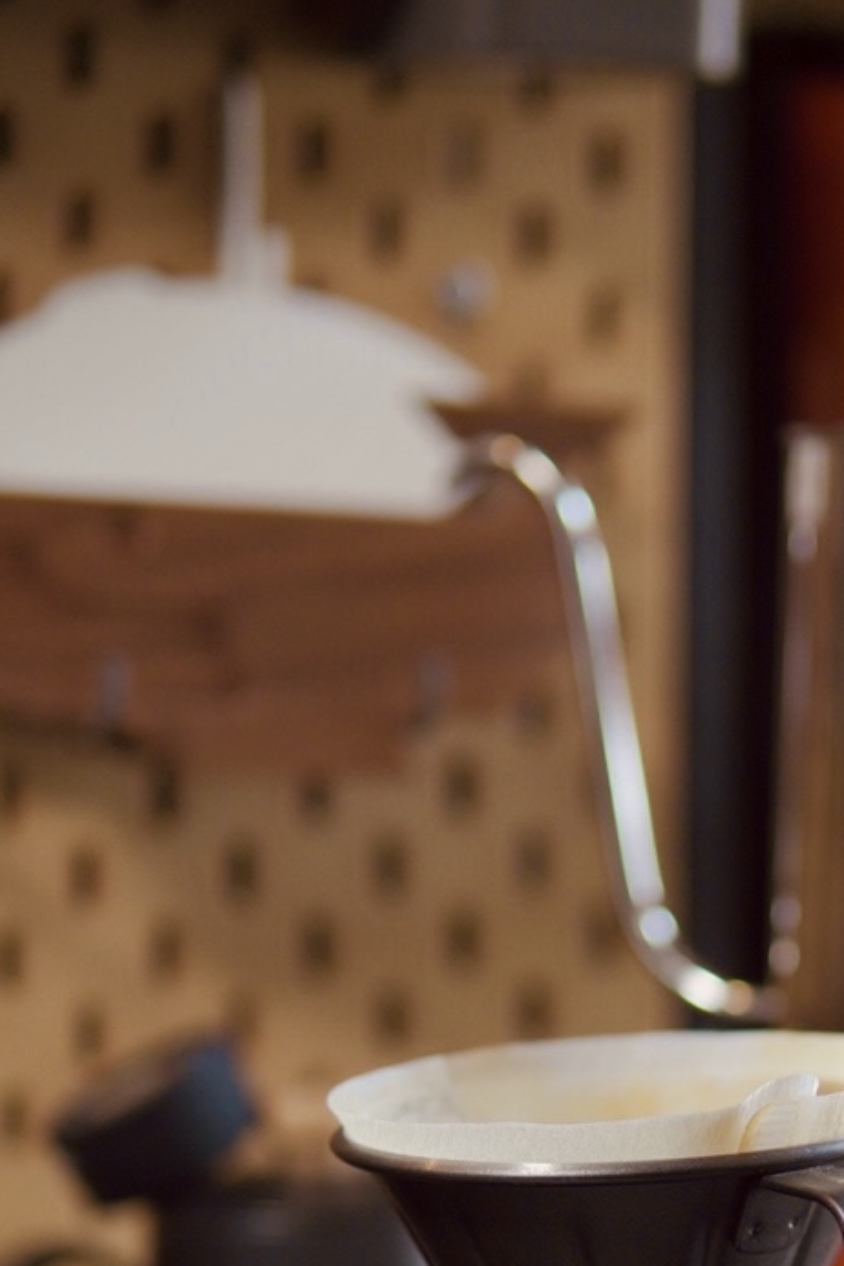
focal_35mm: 105
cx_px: 822
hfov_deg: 12.9
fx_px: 3692
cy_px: 1231
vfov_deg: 19.0
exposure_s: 1/250
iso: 500
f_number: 1.8
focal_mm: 30
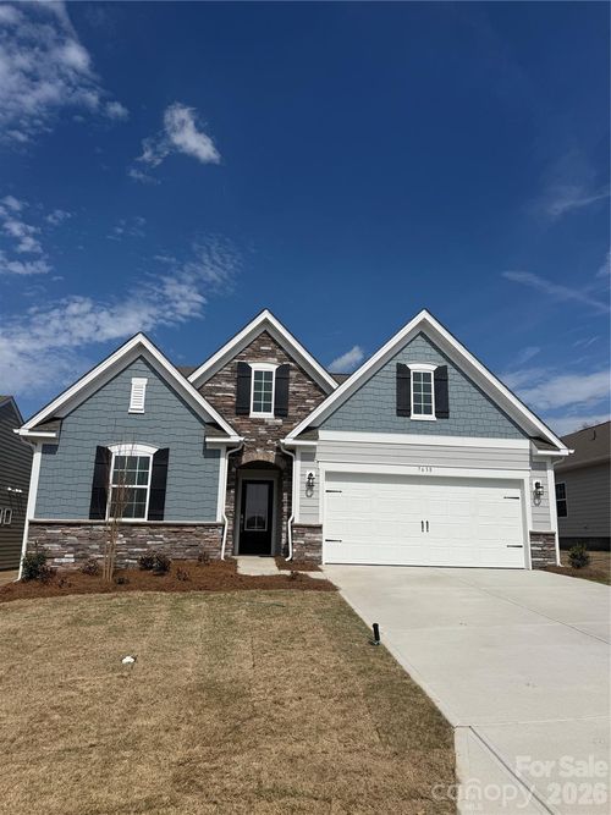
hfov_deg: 56.8
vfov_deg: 71.6
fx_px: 565
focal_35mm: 24
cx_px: 306
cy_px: 408
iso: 80
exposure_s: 1/14286
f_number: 1.78
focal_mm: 6.76
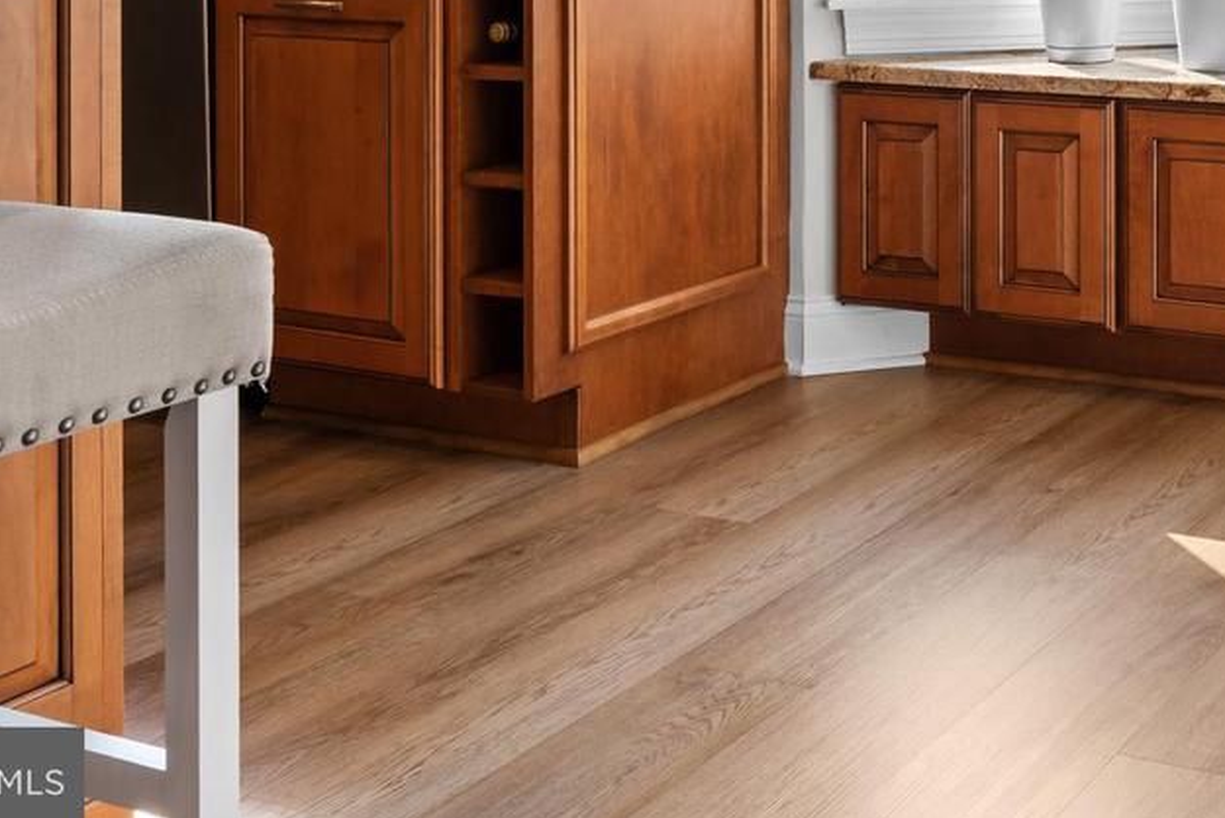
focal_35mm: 54
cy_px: -114
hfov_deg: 33.9
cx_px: 1190
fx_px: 1847
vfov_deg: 23.2
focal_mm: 15.7
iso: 200
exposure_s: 1/6
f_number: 7.1
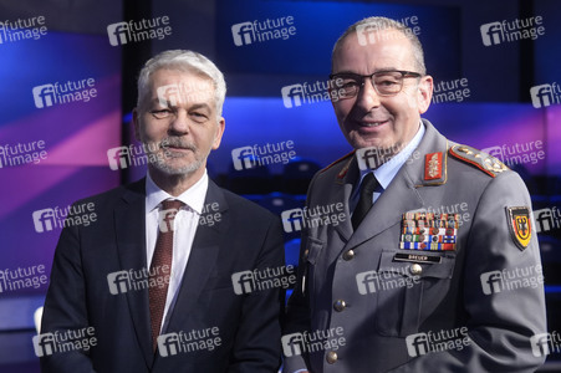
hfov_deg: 43.6
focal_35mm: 45
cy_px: 186
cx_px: 280
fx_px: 701
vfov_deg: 29.8
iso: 640
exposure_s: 1/125
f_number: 2.2
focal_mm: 30
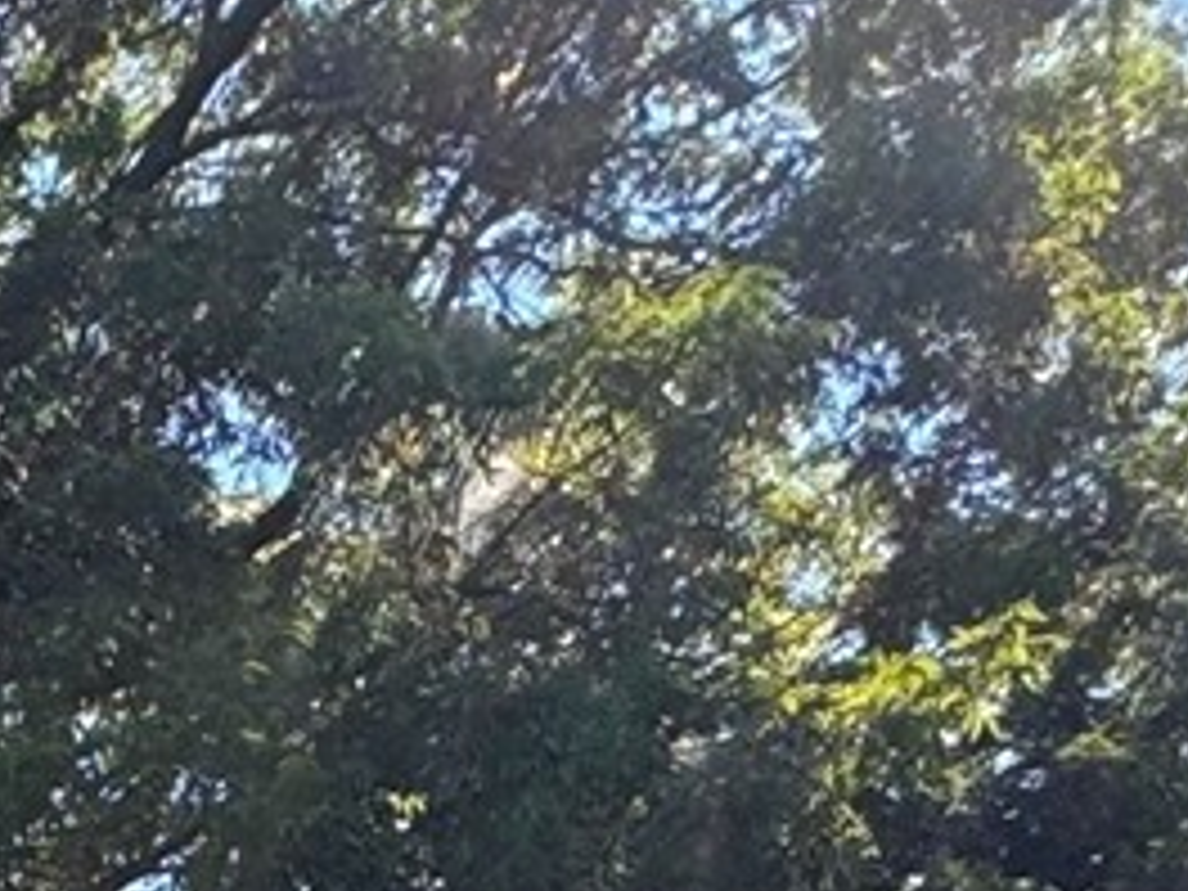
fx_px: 3501
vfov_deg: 10.5
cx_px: -1269
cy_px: 2642
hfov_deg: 15.1
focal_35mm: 102
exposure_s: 1/433
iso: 40
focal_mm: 2.22
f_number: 2.2
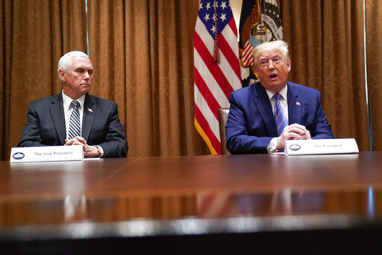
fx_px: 467
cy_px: 128
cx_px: 191
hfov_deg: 44.5
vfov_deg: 30.5
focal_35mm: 44
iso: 5000
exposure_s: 1/200
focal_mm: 44
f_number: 2.8
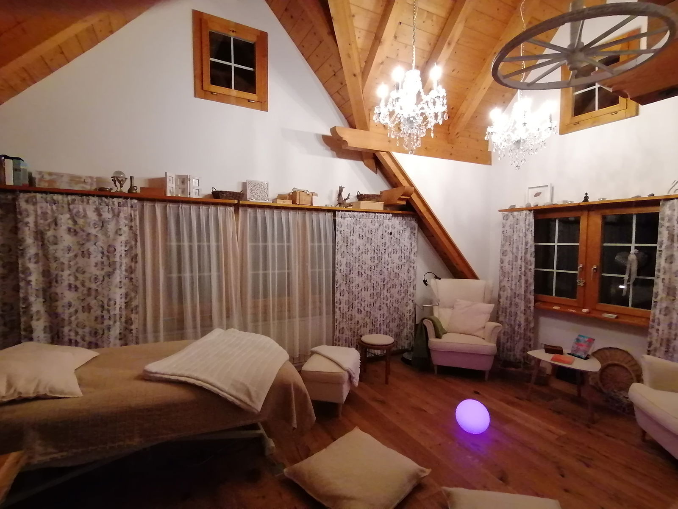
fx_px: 333
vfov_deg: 74.7
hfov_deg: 91.0
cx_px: 339
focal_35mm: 17
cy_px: 254
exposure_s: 1/33.3
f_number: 2.4
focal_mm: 2.7
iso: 400
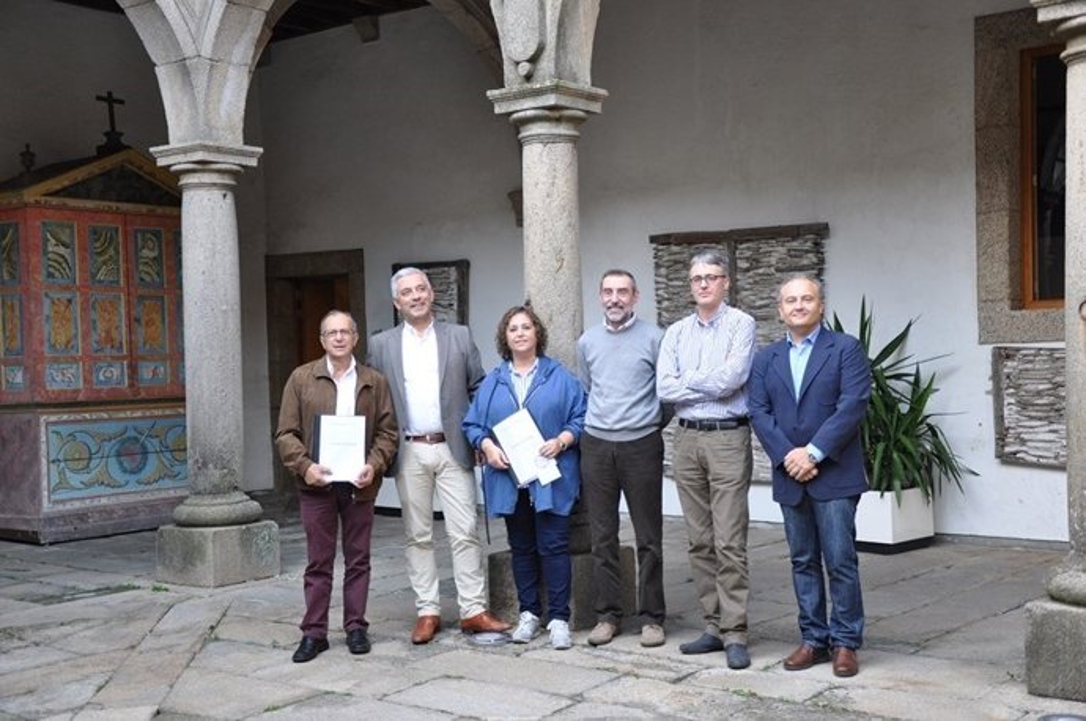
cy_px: 360
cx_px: 543
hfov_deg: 41.2
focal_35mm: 48
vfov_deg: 28.0
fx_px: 1446
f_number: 4.2
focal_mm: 32
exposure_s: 1/60
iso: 640
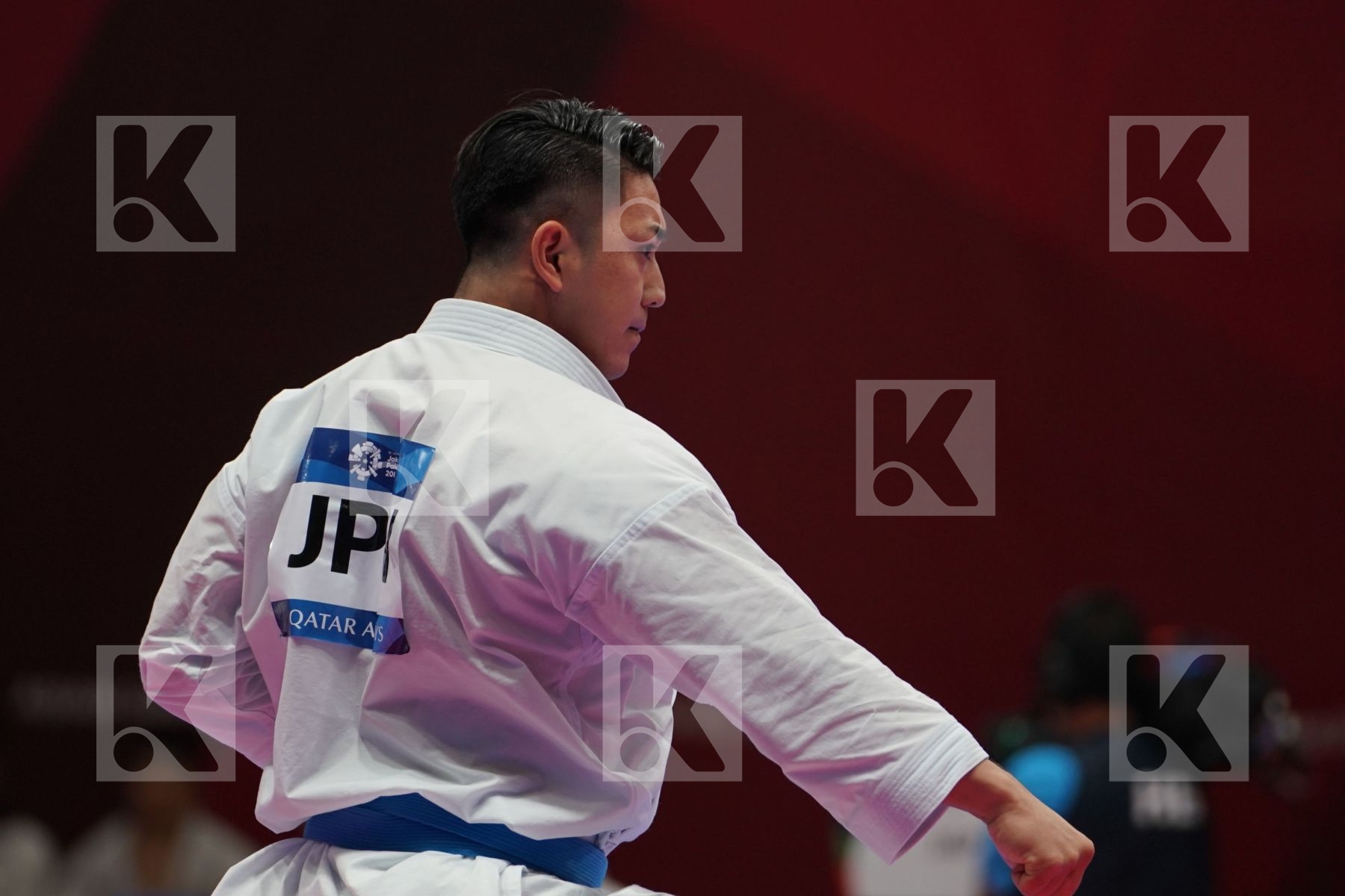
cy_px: 448
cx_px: 672
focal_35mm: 379
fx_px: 14159
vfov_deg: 3.6
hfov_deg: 5.4
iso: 1000
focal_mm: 253
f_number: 4
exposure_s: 1/500
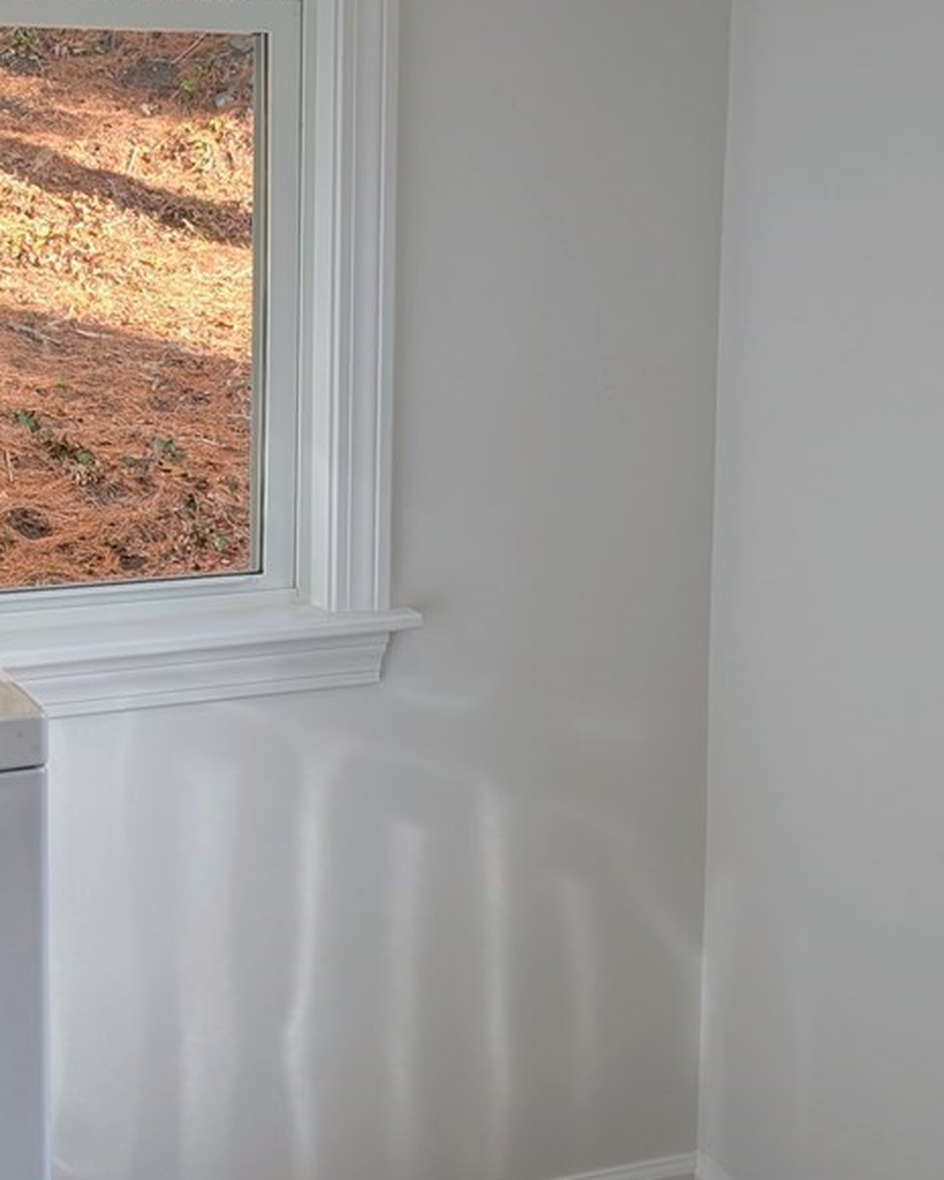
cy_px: 396
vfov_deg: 30.3
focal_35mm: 62
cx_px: 358
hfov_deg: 24.5
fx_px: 2165
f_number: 1.68
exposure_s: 1/199
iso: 20
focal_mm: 6.9
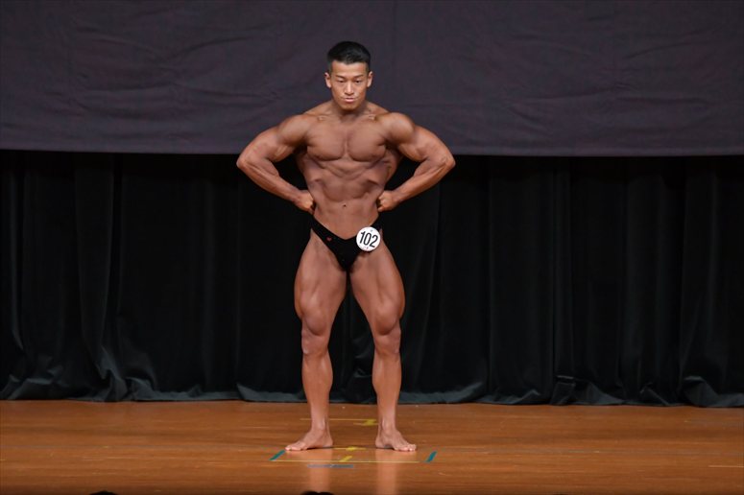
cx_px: 372
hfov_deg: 7.2
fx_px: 5887
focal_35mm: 285
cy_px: 248
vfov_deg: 4.8
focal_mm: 190
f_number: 5.6
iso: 4000
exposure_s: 1/400
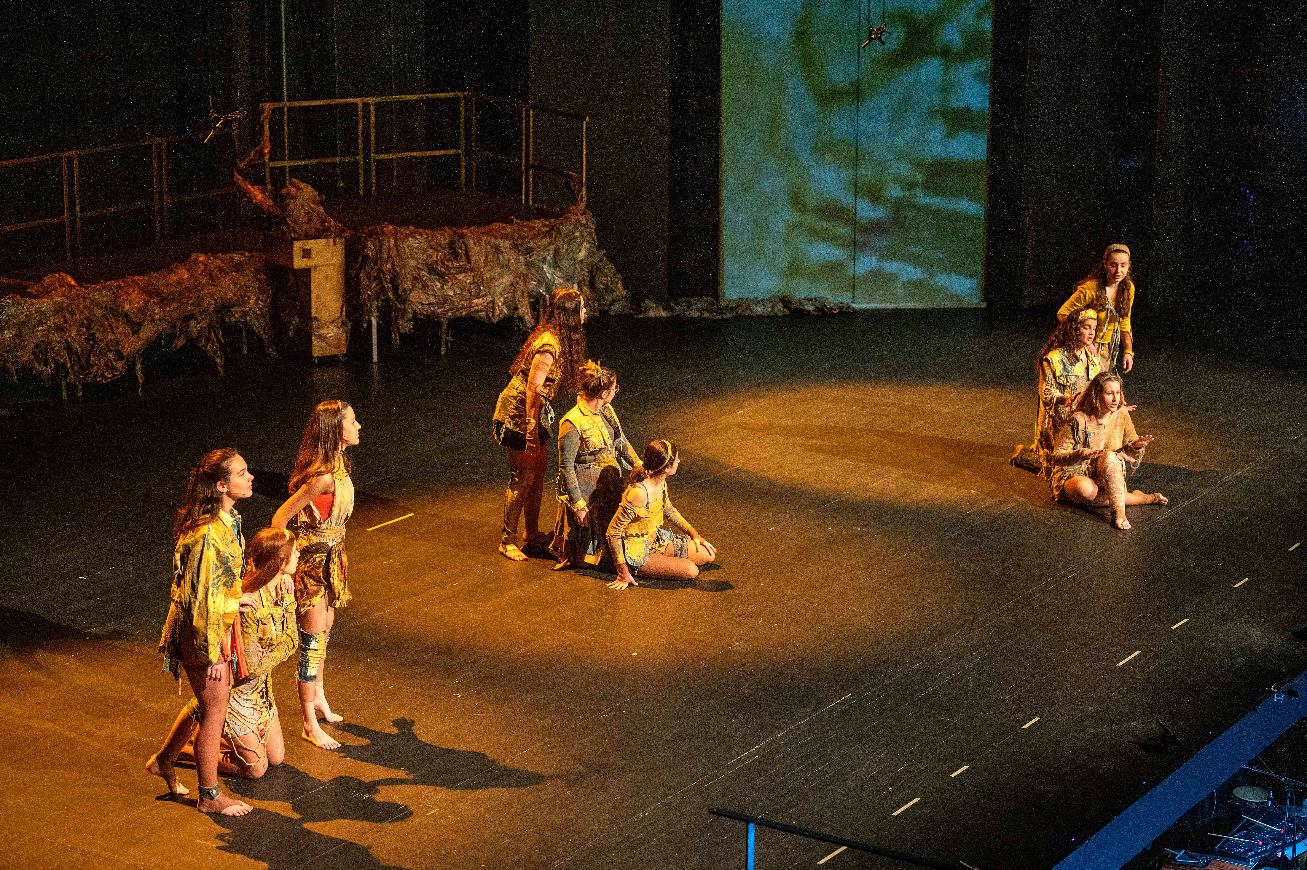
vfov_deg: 19.4
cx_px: 654
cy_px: 435
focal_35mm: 70
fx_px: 2540
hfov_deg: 28.9
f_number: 2.8
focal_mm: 70
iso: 3200
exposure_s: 1/60
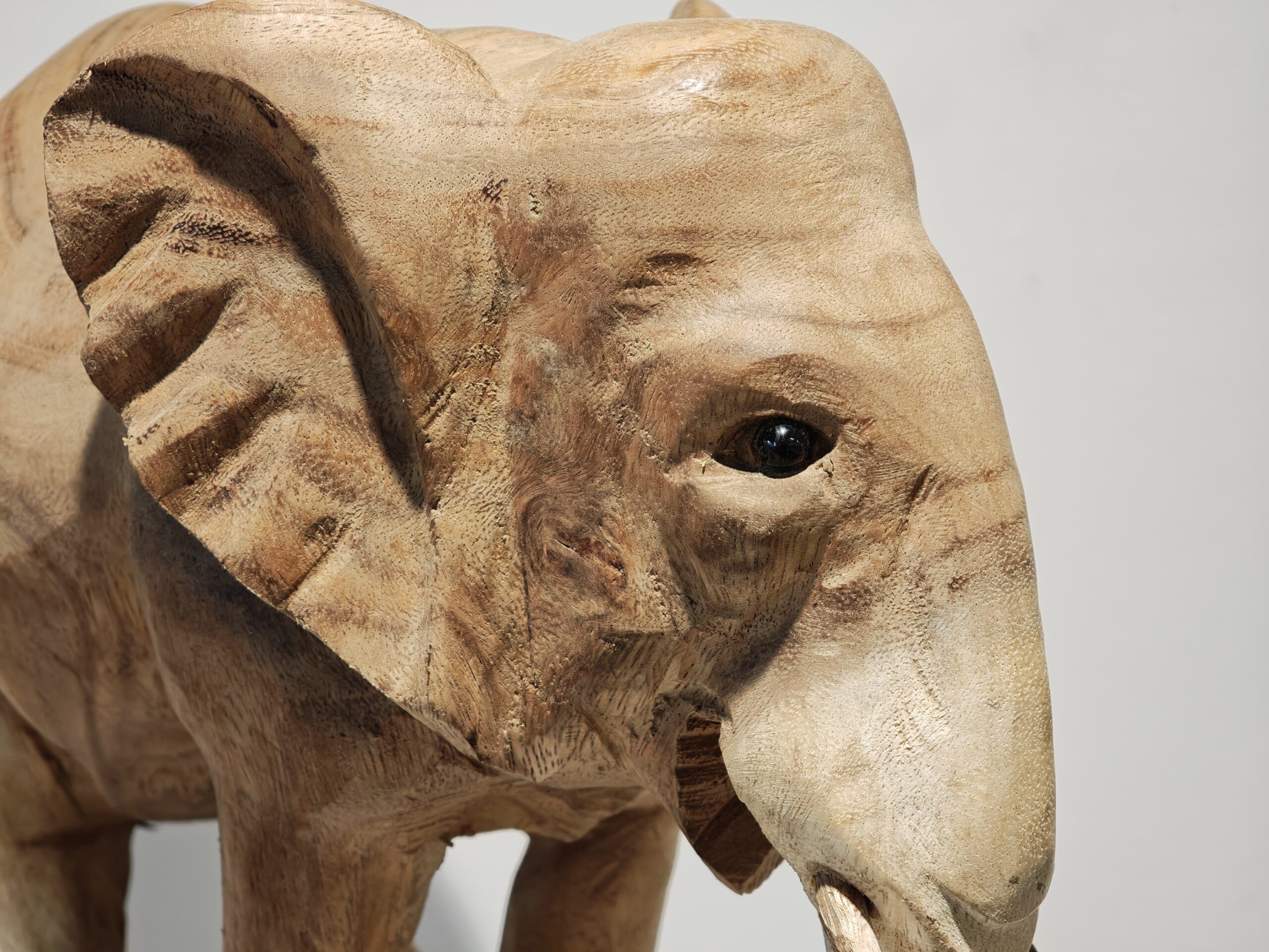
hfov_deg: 27.8
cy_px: 476
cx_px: 634
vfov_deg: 21.0
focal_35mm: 70
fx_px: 2566
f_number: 1.8
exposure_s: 1/100
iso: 640
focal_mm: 11.5
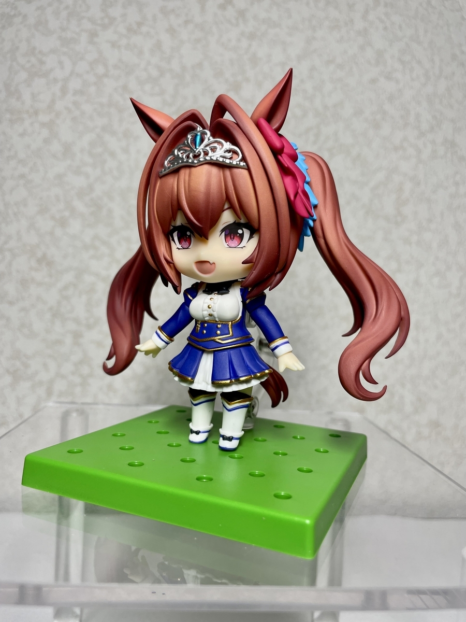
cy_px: 311
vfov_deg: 67.3
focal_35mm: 26
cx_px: 233
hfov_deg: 53.1
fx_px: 467
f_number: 1.6
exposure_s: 1/120
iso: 40
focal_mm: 4.2
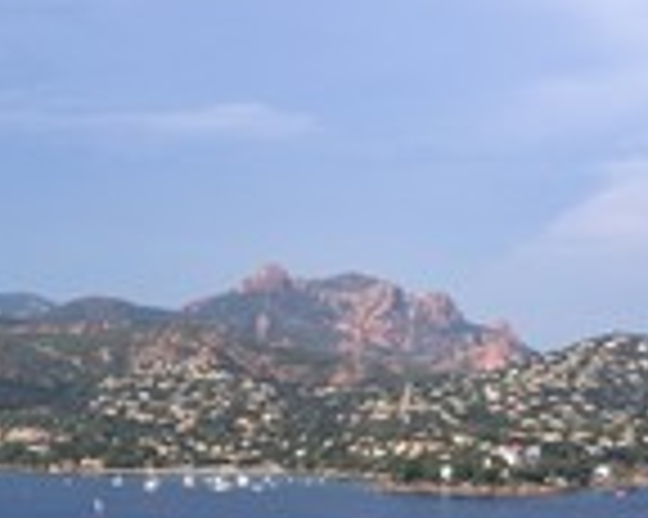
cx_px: 261
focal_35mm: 93
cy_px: 504
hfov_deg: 20.6
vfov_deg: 16.2
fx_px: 1782
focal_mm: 34
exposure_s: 1/250
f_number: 16
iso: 200
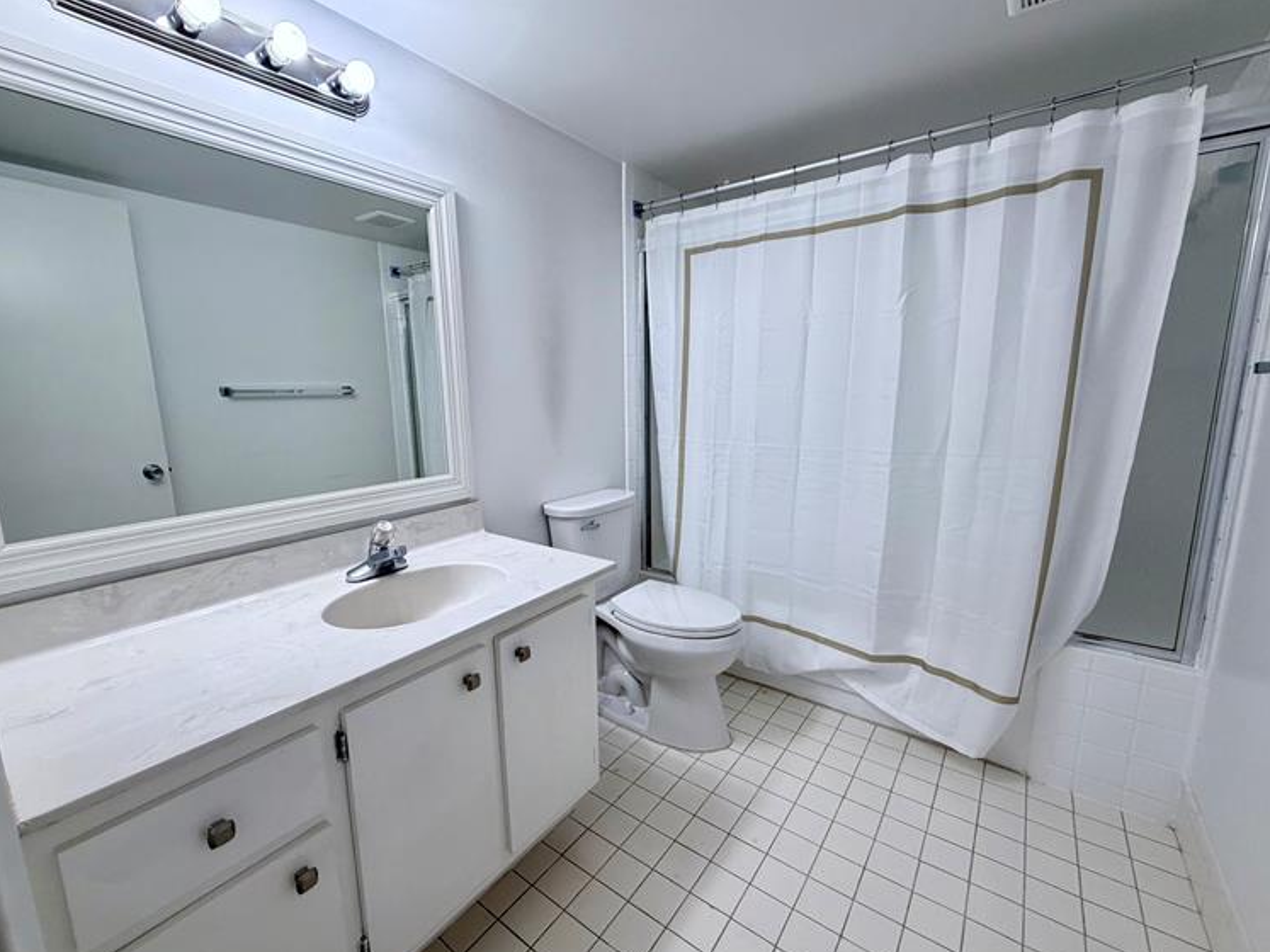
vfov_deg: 81.7
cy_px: 479
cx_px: 621
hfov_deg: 98.2
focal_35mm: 15
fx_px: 550
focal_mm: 2.22
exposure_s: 1/120
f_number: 2.2
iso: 200
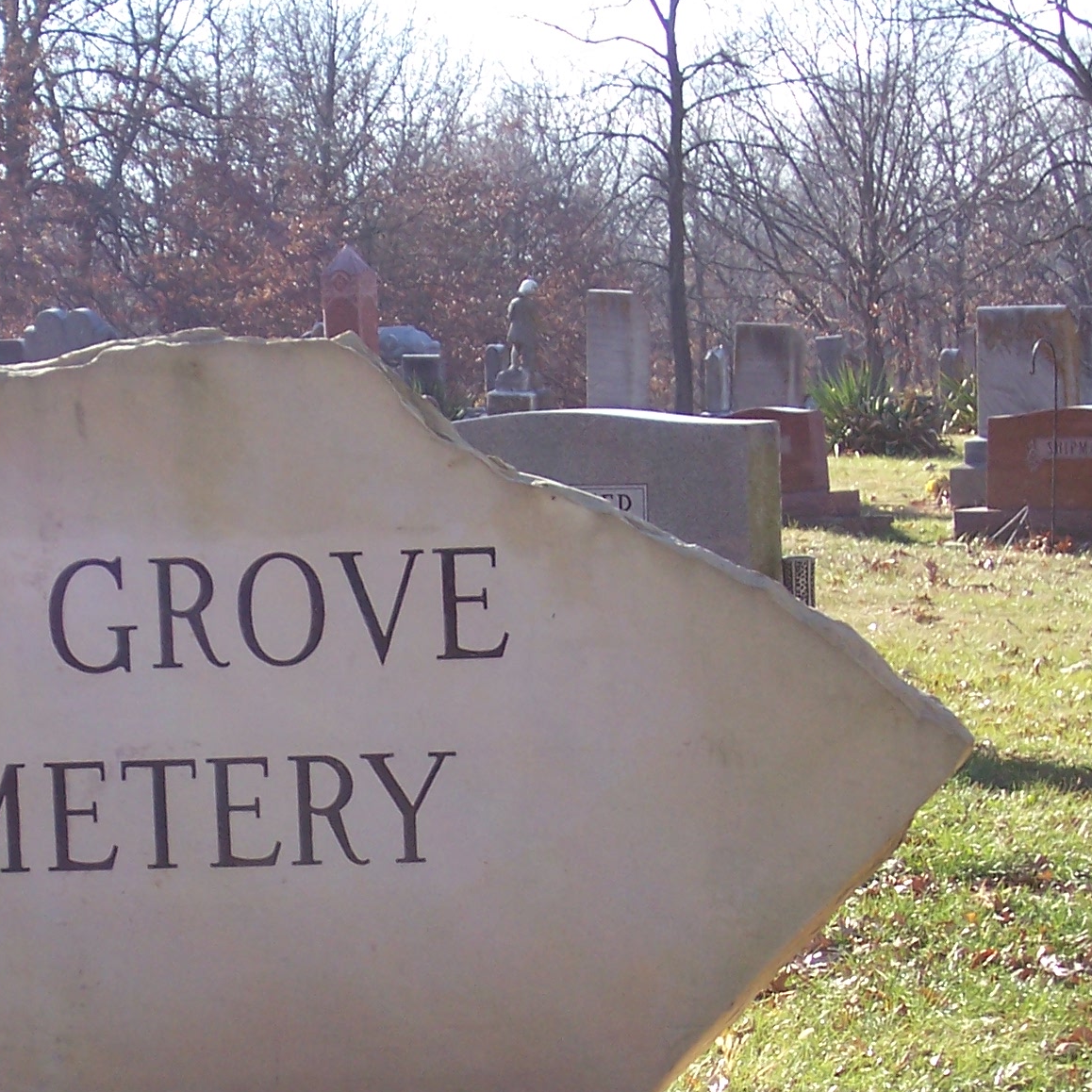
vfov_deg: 13.5
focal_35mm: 129
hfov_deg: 13.5
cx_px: 278
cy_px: 864
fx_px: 4604
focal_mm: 10.8
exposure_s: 1/250
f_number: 4
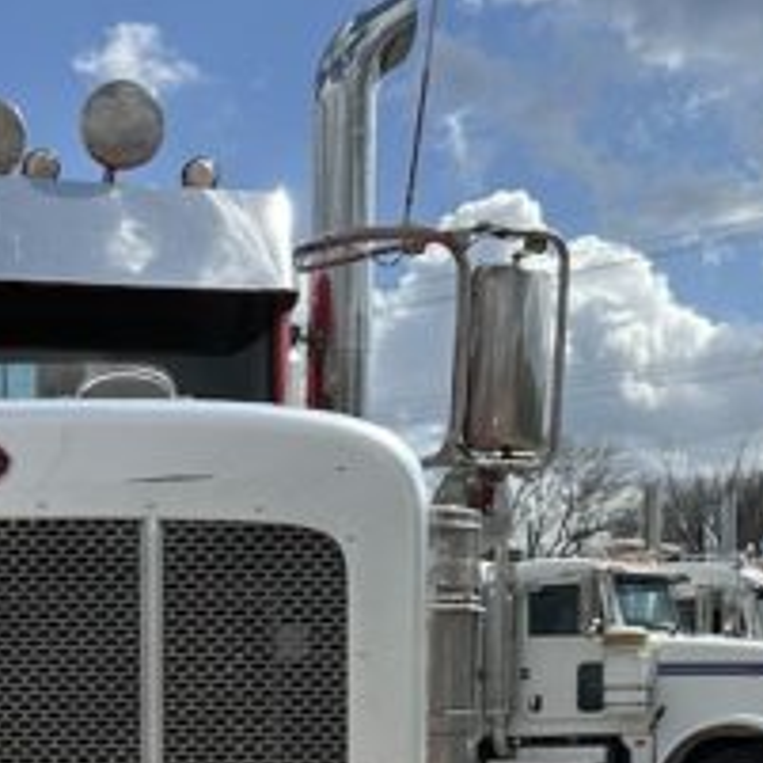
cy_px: 873
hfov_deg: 20.6
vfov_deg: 20.3
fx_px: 2020
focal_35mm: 81
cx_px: -30
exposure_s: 1/8197
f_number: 1.78
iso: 80
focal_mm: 6.86
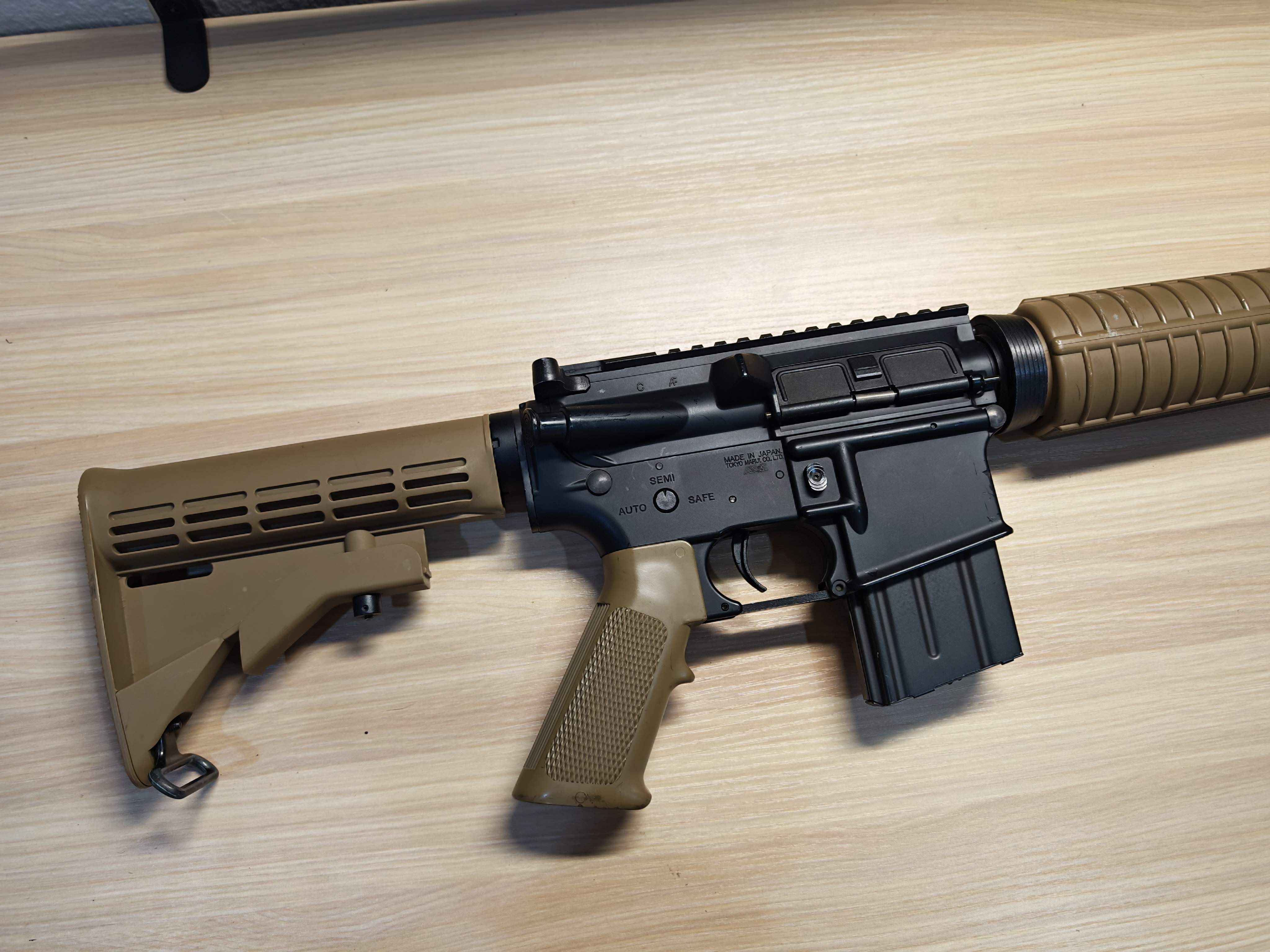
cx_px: 635
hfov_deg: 71.6
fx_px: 881
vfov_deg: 56.8
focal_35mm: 24
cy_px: 476
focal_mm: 6.83
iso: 160
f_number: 2
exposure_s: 1/100
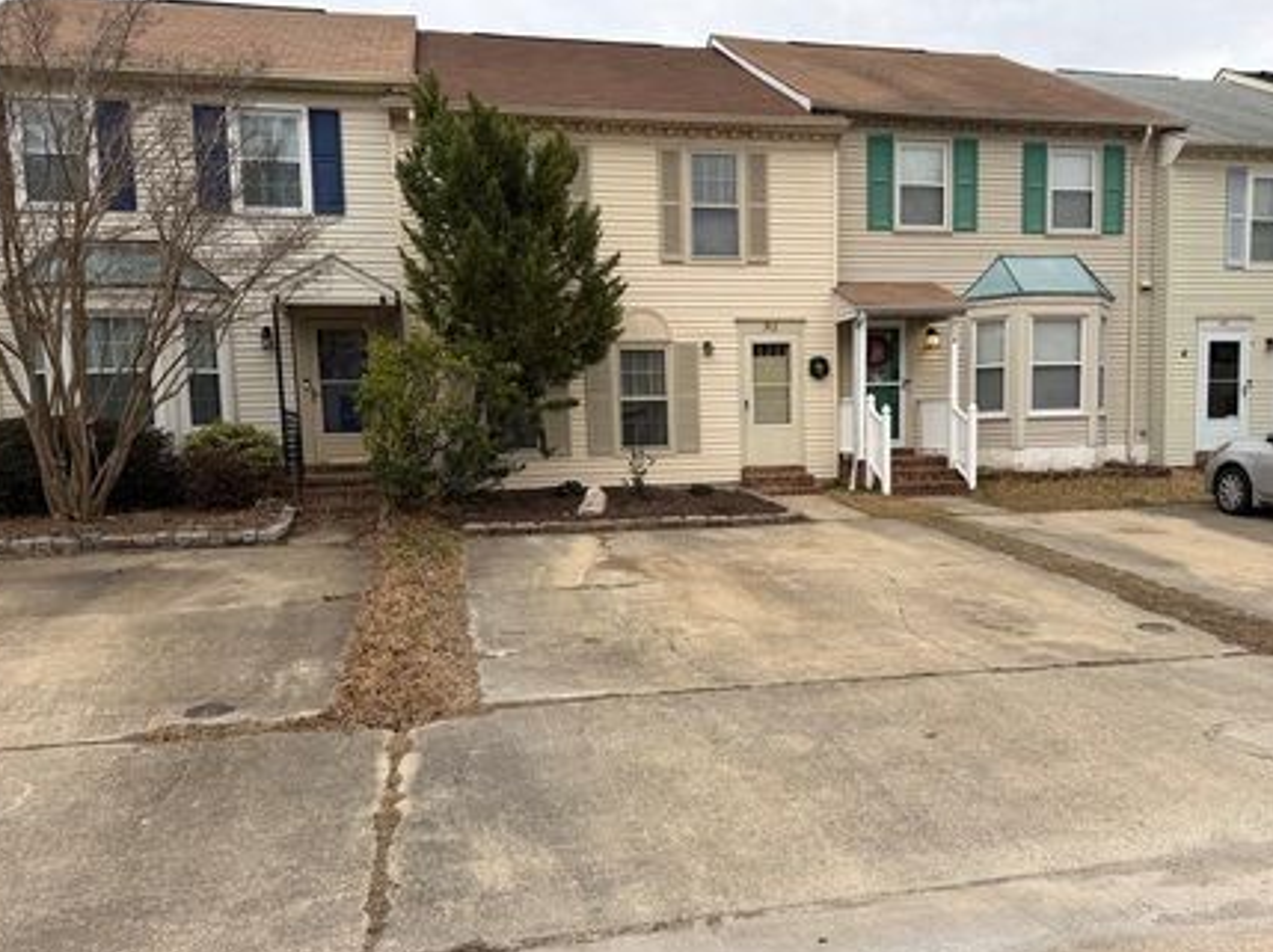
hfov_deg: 63.4
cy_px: 529
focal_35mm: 28
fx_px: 1029
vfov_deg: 49.6
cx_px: 697
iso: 80
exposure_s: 1/858
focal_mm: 6.76
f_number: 1.78
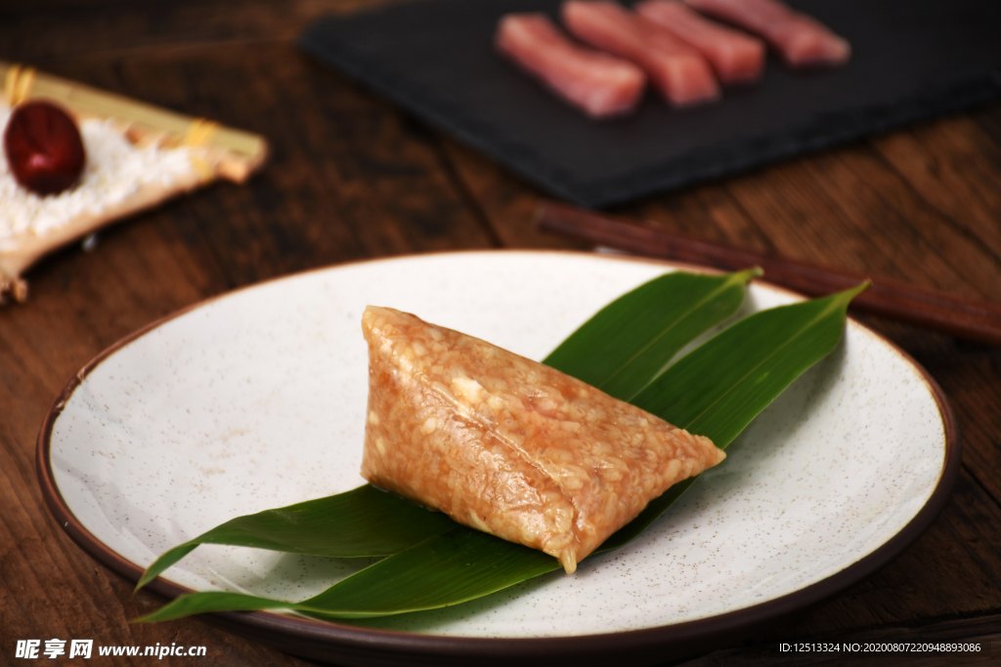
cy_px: 334
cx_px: 500
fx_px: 5840
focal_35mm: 210
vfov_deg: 6.5
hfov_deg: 9.8
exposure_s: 1/80
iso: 100
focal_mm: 140
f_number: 5.6
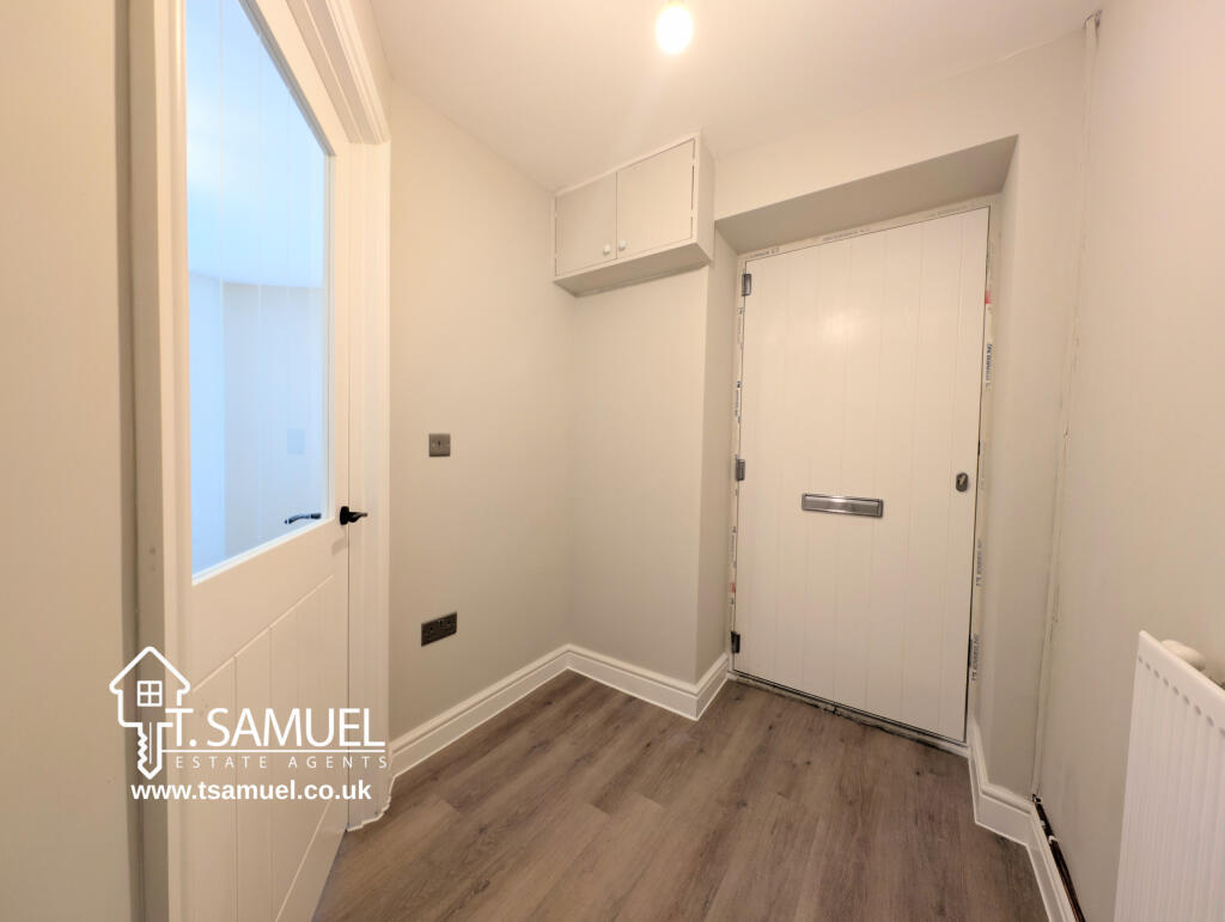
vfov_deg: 94.6
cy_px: 461
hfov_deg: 110.5
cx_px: 612
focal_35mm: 12
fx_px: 425
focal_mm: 2.23
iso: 45
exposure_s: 1/15
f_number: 1.95
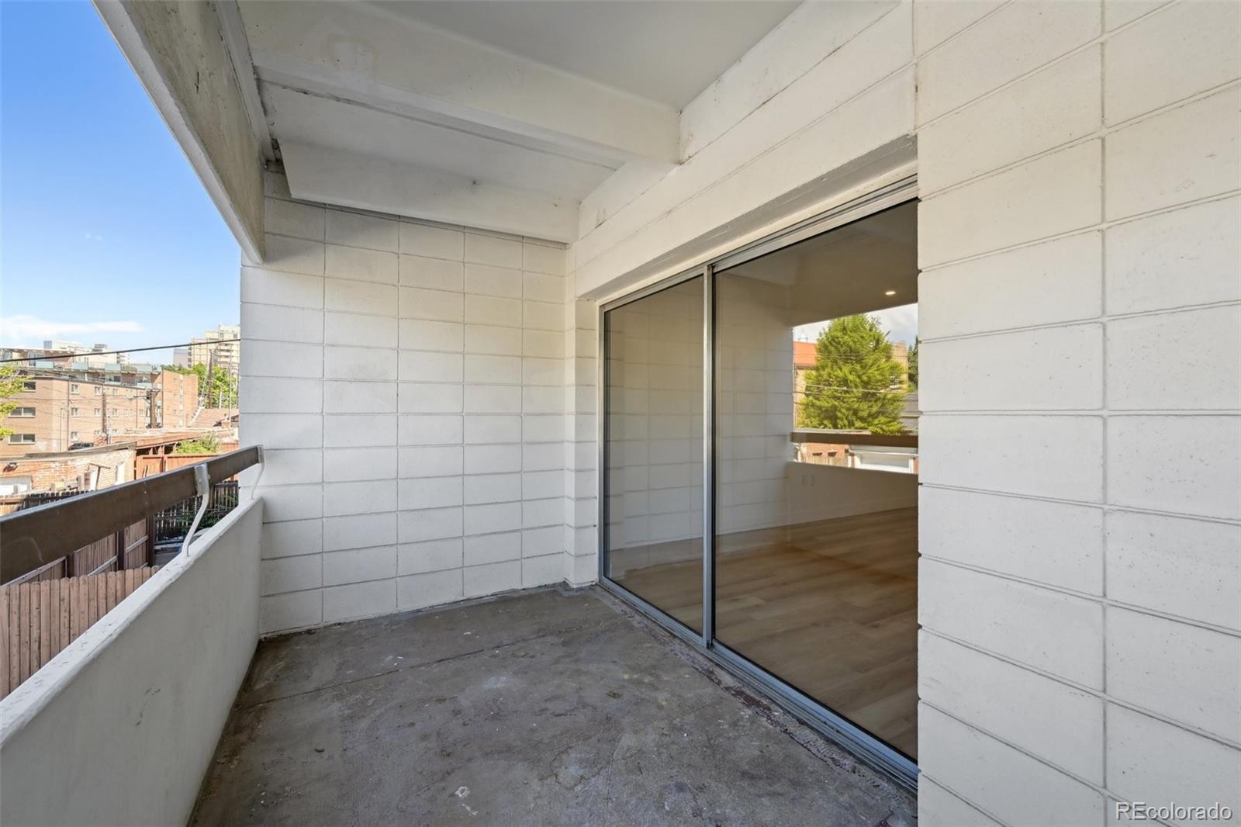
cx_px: 620
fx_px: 482
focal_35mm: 14
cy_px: 414
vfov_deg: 81.2
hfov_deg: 104.3
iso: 400
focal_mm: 14
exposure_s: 1/100
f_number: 10
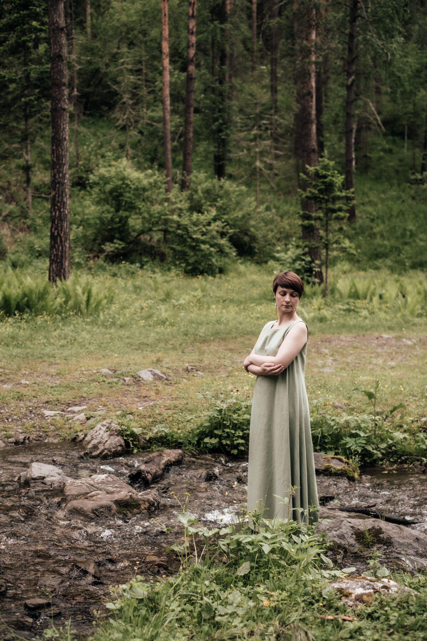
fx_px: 943
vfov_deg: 37.5
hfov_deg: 25.5
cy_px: 320
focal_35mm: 53
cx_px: 214
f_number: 2.5
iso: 320
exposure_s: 1/500
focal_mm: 35
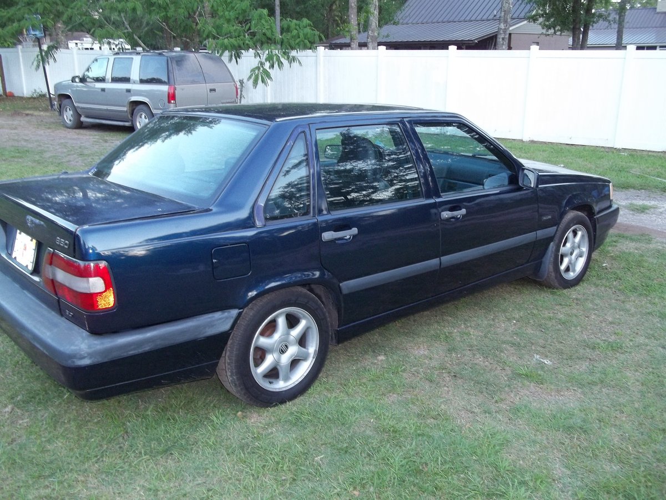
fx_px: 616
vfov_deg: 44.2
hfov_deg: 56.8
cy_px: 250
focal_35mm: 32
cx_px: 333
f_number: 2.9
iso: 160
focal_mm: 5.7
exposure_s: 1/40
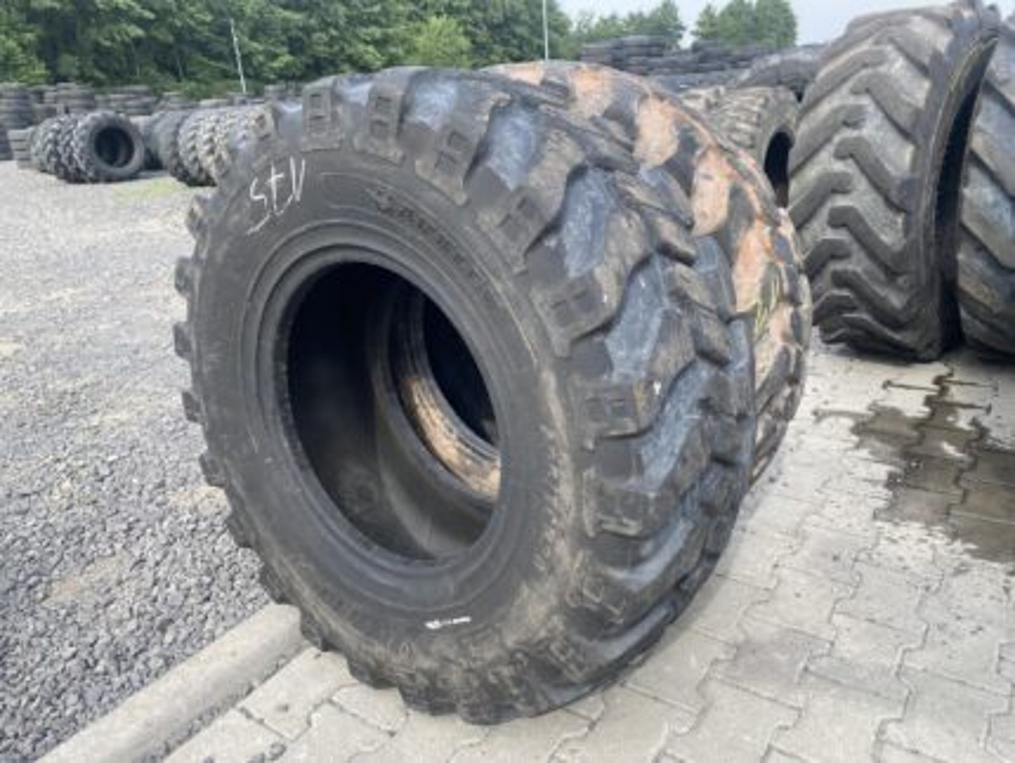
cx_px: 508
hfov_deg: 67.3
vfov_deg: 53.1
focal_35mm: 26
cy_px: 382
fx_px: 763
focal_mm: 4.25
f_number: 1.8
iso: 32
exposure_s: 1/449
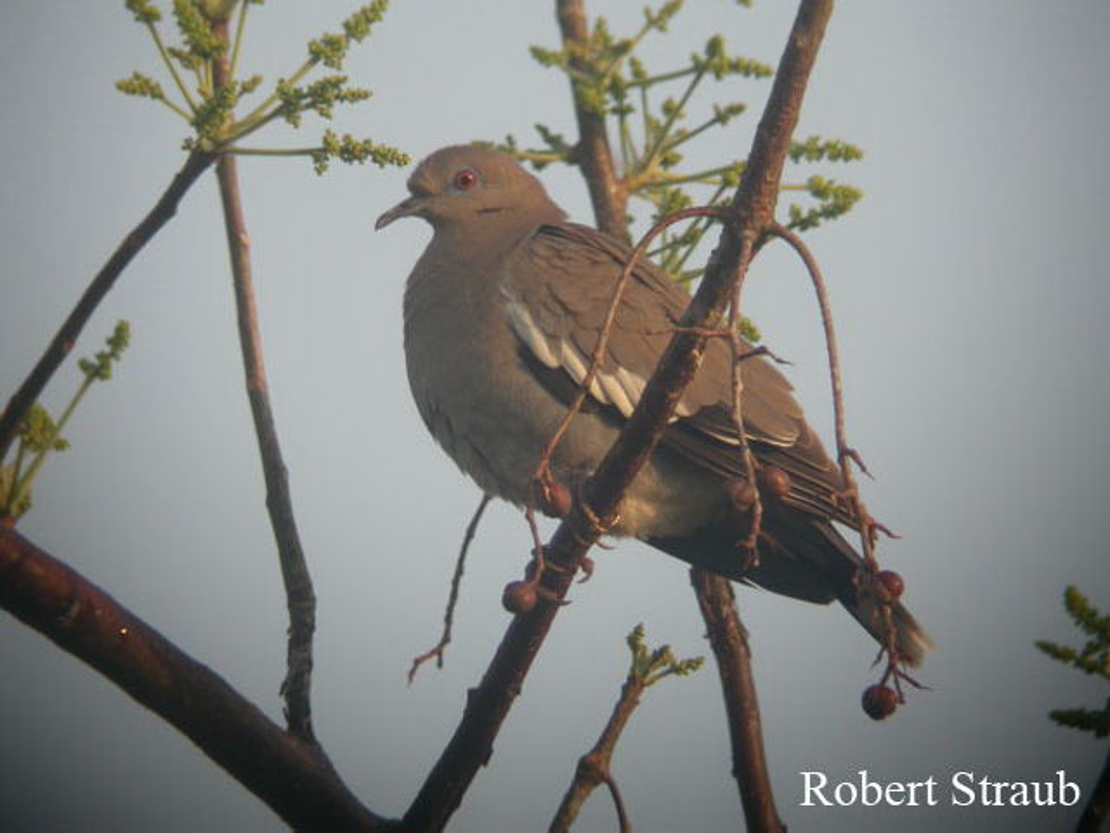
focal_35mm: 97
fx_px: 3110
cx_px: 555
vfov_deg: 15.2
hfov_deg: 20.2
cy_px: 416
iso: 100
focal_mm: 20.2
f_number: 3.9
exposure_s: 1/125
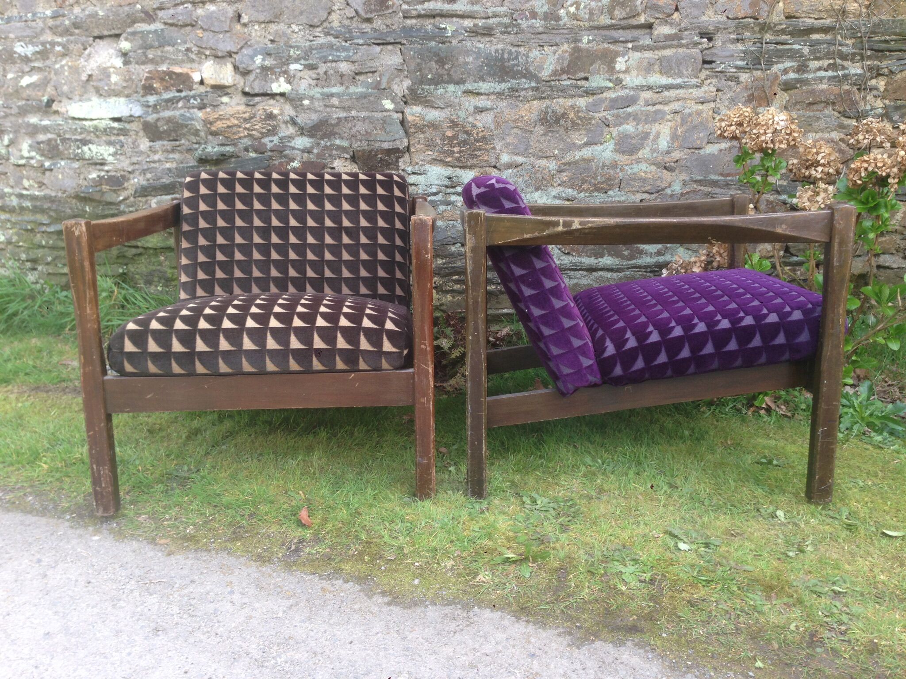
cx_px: 453
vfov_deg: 42.9
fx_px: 864
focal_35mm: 33
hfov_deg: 55.4
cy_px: 340
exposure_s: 1/60
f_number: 2.4
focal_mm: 4.12
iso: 50
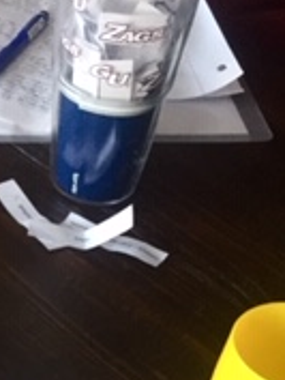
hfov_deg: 13.8
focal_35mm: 105
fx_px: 1151
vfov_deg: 16.9
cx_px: -45
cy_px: 571
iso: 100
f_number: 2.2
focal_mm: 4.15
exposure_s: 1/30
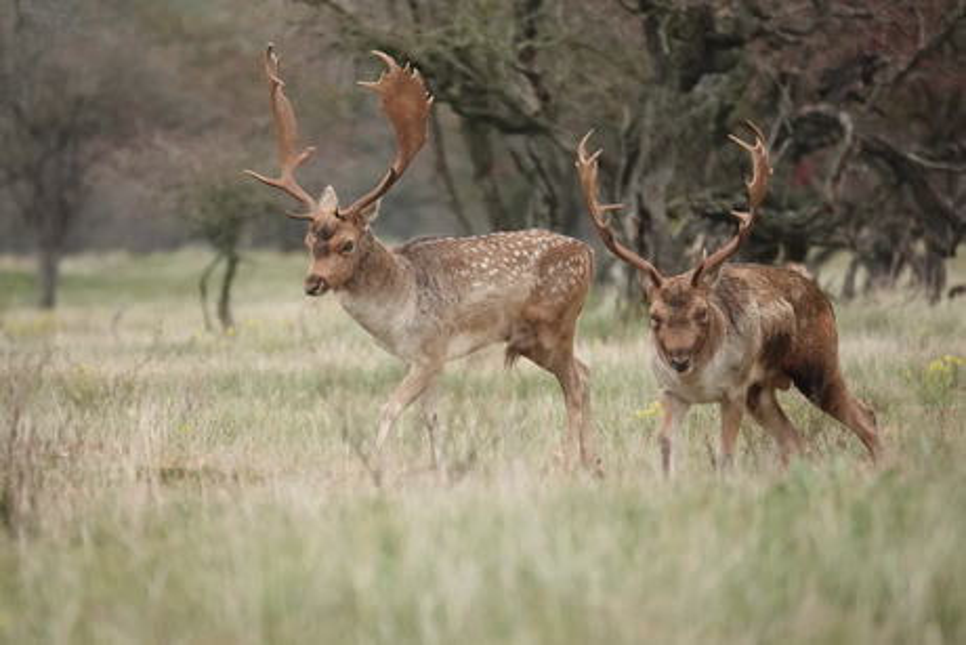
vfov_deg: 2.3
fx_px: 16104
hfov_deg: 3.4
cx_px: 483
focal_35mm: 600
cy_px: 322
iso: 1600
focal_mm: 220
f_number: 4
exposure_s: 1/1250
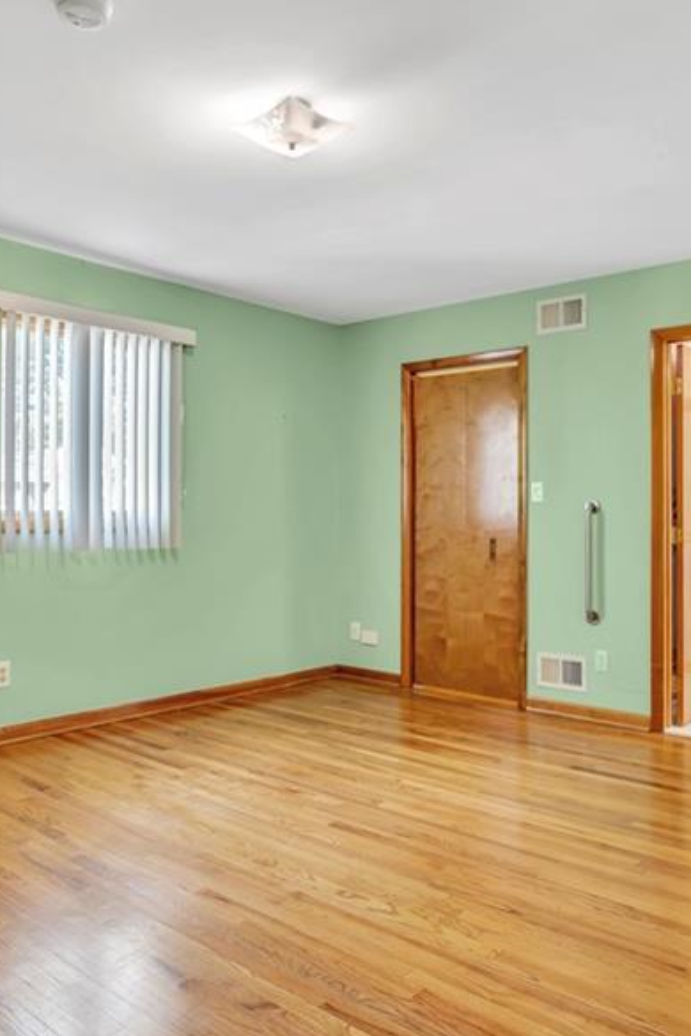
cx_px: 299
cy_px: 491
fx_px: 806
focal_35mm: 28
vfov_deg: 65.4
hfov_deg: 46.3
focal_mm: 16
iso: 320
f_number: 5
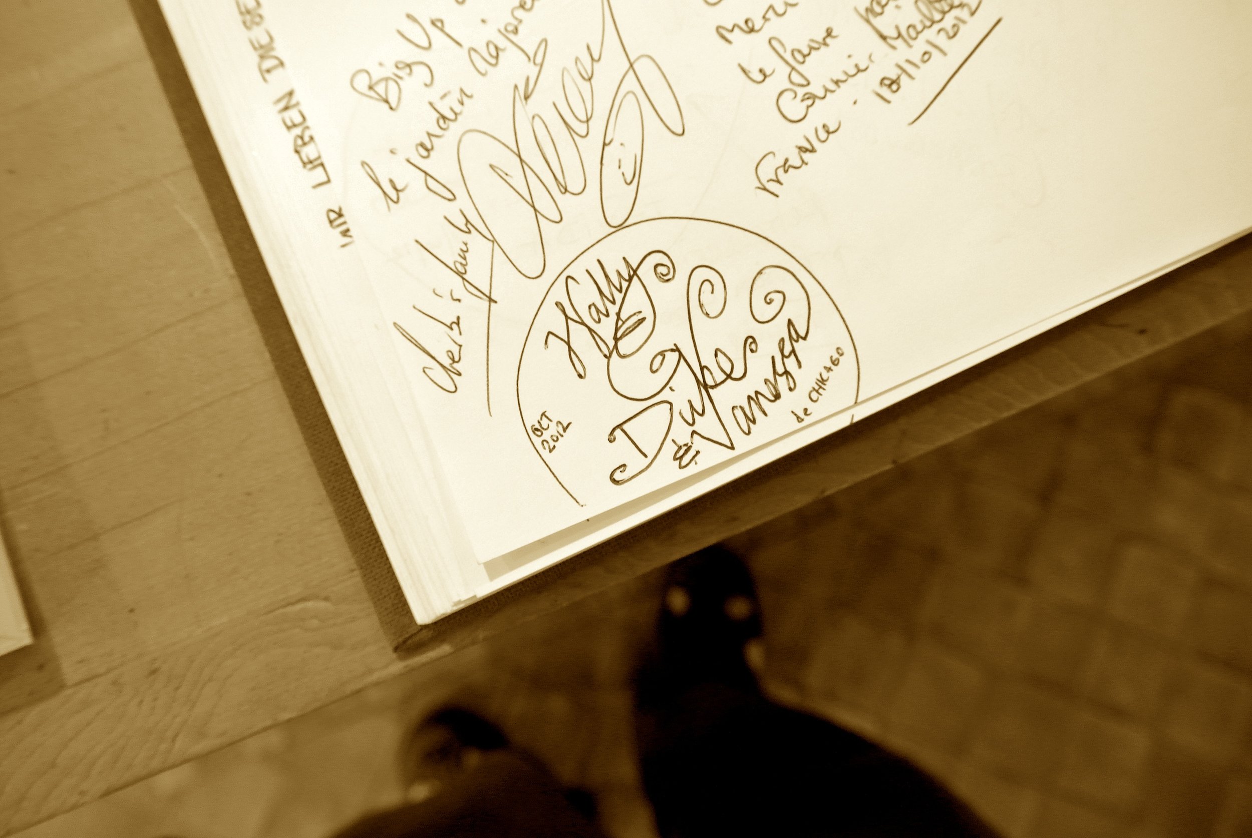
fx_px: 1010
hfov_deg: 63.6
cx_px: 626
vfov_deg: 45.1
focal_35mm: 29
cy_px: 419
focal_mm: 11
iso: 800
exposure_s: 1/15
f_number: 3.5
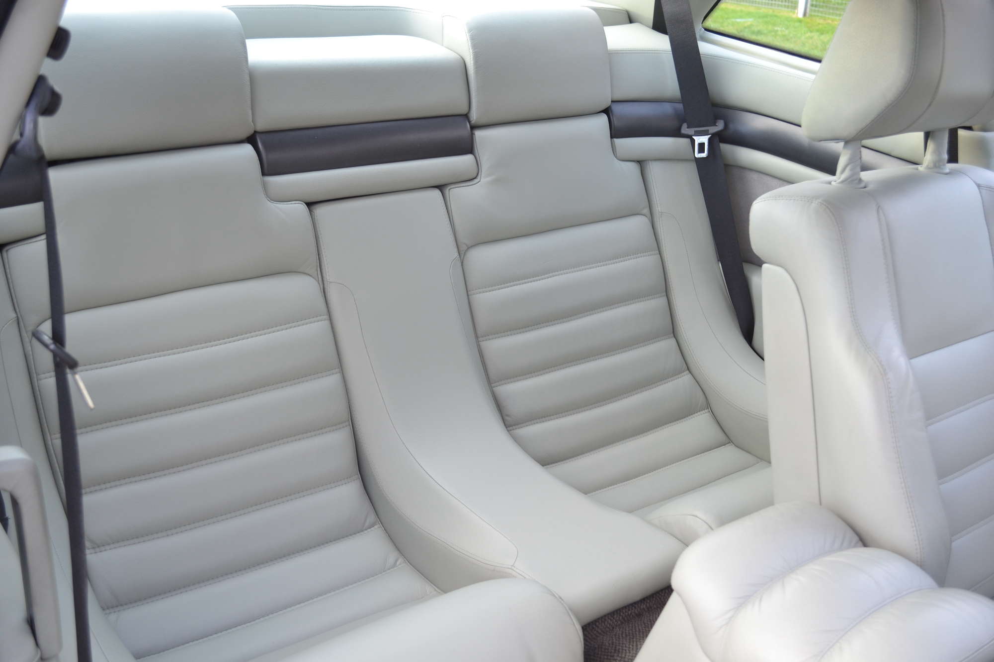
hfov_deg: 49.6
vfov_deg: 34.2
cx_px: 497
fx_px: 1077
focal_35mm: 39
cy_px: 331
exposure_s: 1/100
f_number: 5
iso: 400
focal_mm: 26
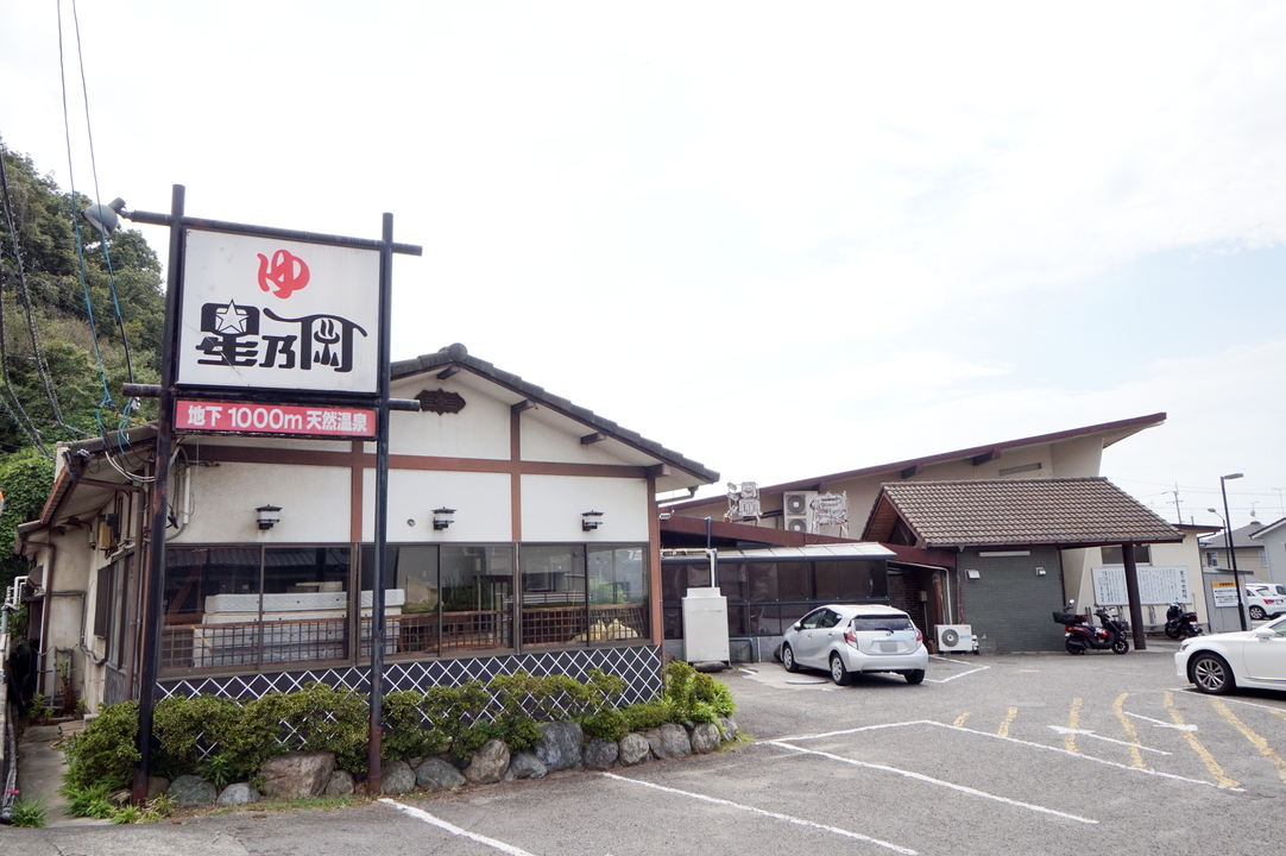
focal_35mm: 27
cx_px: 643
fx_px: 964
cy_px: 428
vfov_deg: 47.9
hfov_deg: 67.4
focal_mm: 18
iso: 100
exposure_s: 1/200
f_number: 11
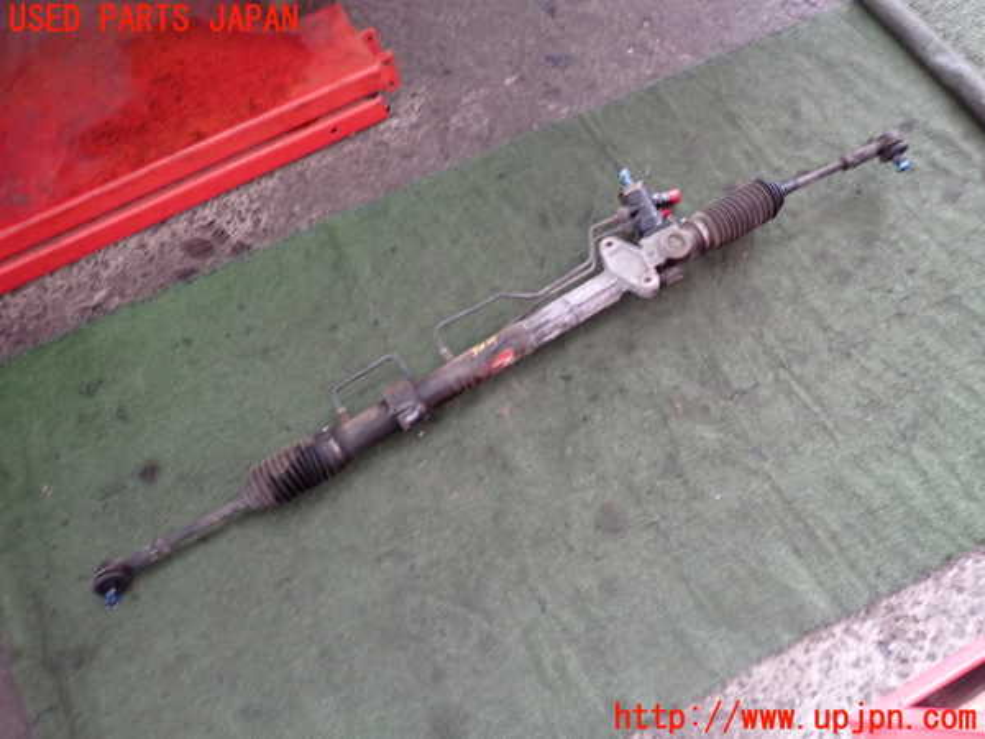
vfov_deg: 54.9
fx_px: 711
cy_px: 370
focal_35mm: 25
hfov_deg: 69.4
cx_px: 492
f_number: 2
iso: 400
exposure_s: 1/30
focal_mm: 4.5
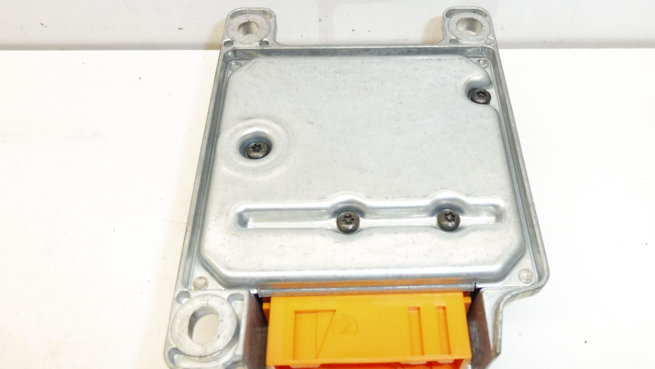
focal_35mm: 32
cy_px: 155
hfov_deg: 60.7
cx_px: 380
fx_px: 556
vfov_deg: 36.6
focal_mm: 4.4
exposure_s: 1/80
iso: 200
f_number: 3.5
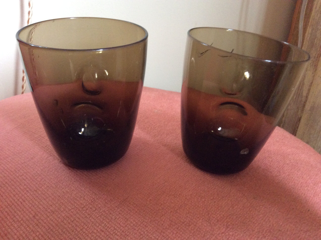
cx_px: 160
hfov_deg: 56.9
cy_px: 120
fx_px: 296
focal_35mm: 32
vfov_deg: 44.1
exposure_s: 1/20
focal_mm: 3.3
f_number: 2.4
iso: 250
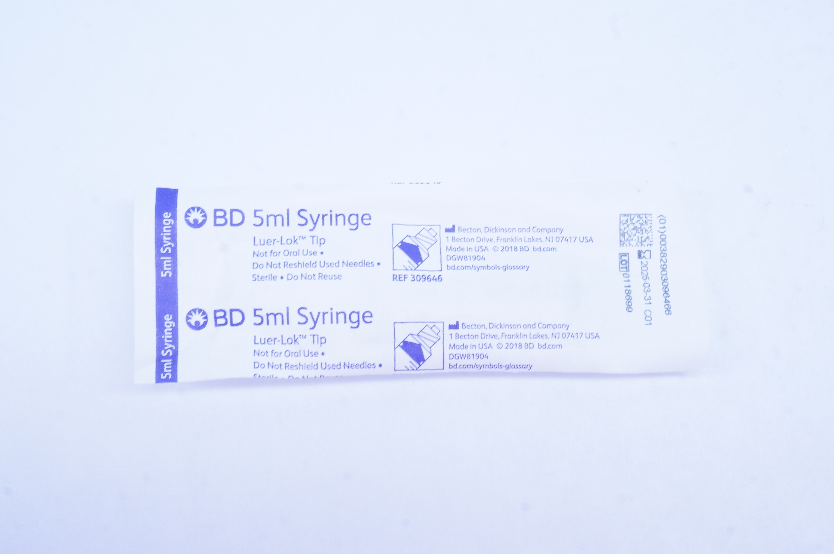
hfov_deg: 33.4
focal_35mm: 60
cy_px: 277
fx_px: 1388
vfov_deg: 22.6
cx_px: 417
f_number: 14
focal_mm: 40
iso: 400
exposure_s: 1/13
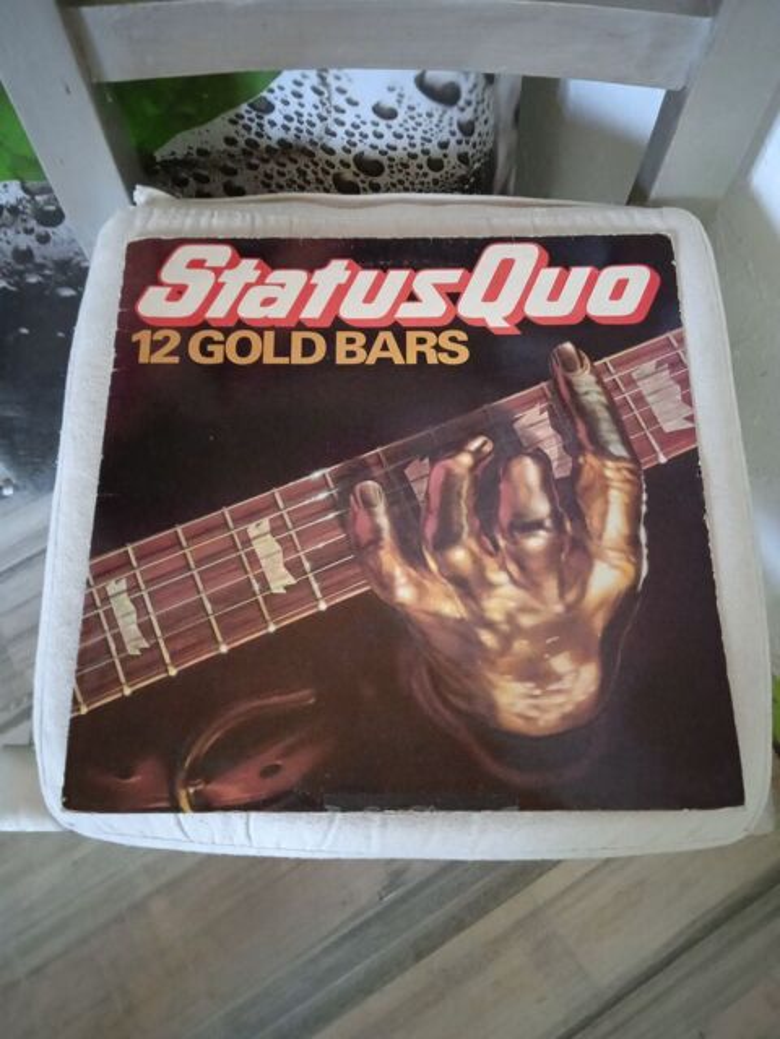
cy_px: 520
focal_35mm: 28
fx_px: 841
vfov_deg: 63.4
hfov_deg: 49.7
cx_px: 390
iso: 1592
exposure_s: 1/14.3
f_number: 2.2
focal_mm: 3.43
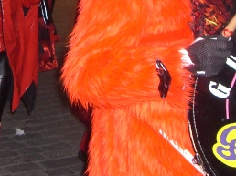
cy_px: -56
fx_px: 804
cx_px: 9
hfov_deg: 16.4
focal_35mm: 118
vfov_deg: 12.2
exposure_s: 1/60
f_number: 2.7
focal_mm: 6.2
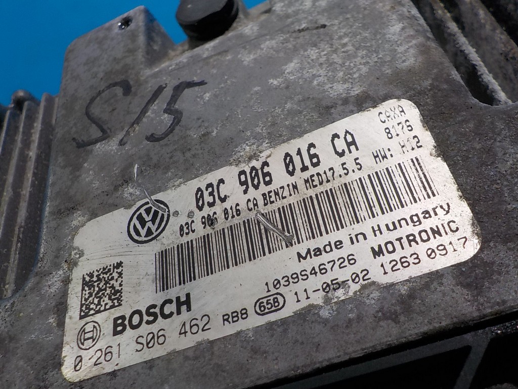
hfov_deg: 60.0
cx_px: 259
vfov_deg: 46.8
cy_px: 194
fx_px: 449
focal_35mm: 30
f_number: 3.3
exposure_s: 1/50
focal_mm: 4.1
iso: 125
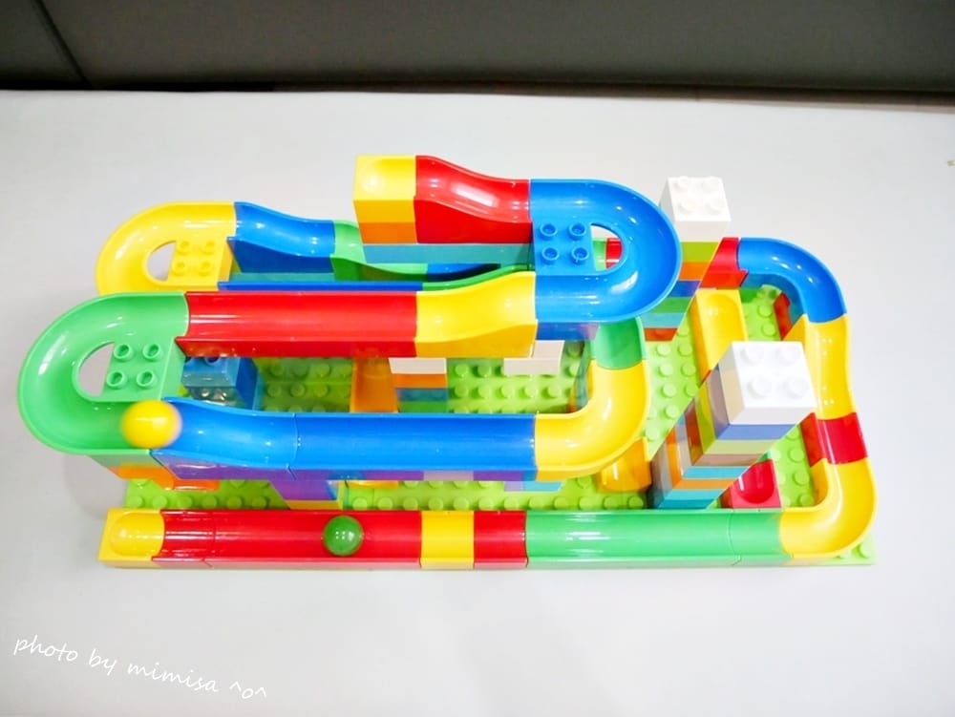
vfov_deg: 56.9
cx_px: 478
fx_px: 662
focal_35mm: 24
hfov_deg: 71.6
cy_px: 358
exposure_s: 1/50
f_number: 3.5
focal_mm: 12
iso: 3200
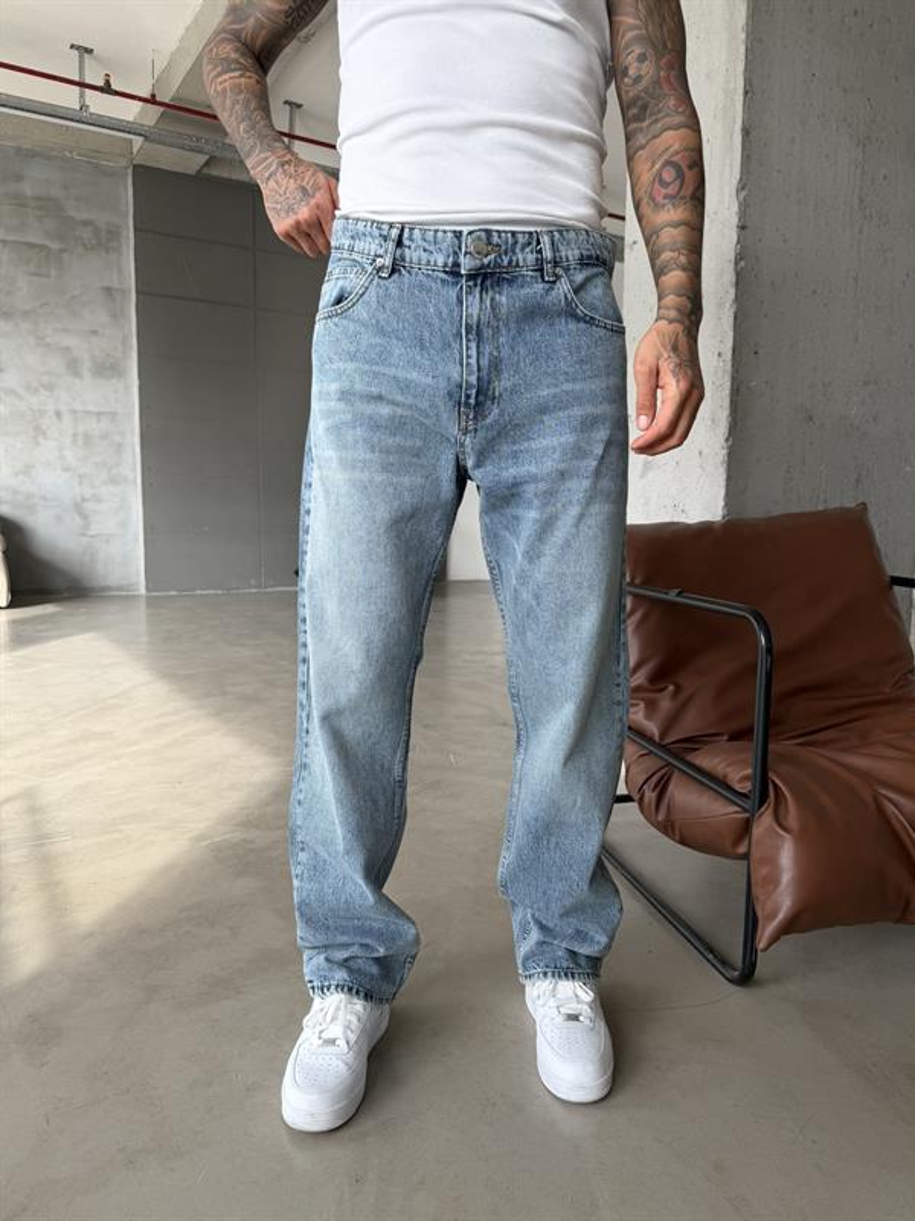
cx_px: 458
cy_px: 610
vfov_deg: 71.6
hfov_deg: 56.8
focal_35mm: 24
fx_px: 846
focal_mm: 6.76
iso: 80
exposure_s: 1/423
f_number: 1.78
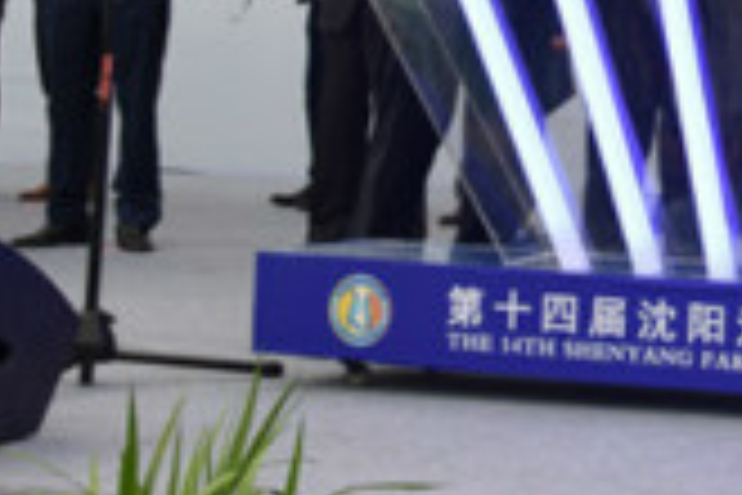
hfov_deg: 16.7
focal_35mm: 114
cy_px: -65
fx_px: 2339
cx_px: 1052
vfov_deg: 11.9
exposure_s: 1/125
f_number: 5.6
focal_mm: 25
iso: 400
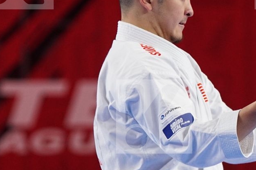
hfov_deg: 3.0
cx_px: 293
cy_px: 117
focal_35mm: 690
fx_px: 4905
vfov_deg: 2.0
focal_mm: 160
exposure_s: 1/400
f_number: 3.2
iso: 800
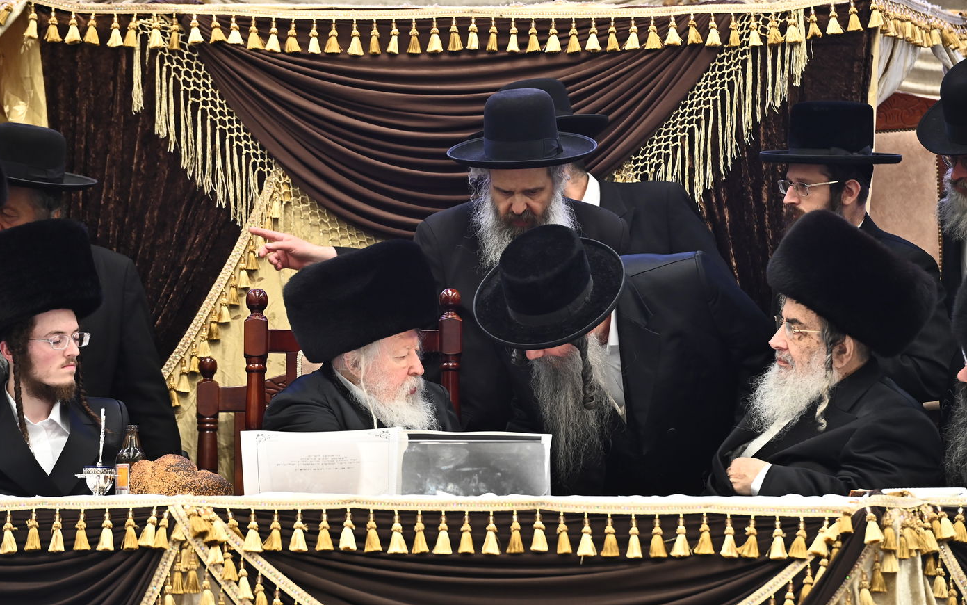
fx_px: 5404
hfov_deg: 10.2
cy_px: 290
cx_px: 481
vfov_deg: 6.4
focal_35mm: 205
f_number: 7.1
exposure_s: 1/160
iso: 2000
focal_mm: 200
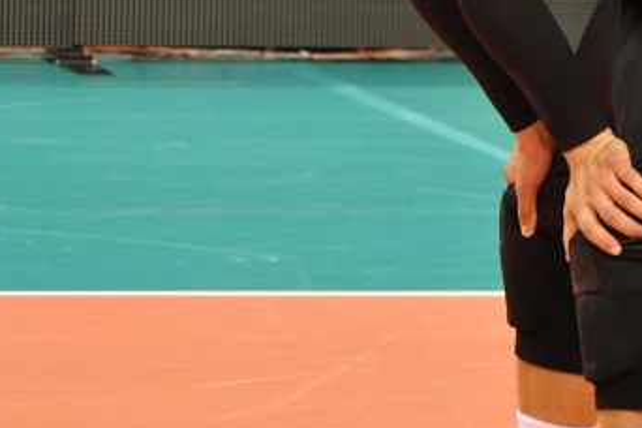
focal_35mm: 471
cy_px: -158
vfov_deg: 2.9
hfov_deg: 4.4
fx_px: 8408
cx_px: 432
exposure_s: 1/60
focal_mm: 105
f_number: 5.6
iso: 500
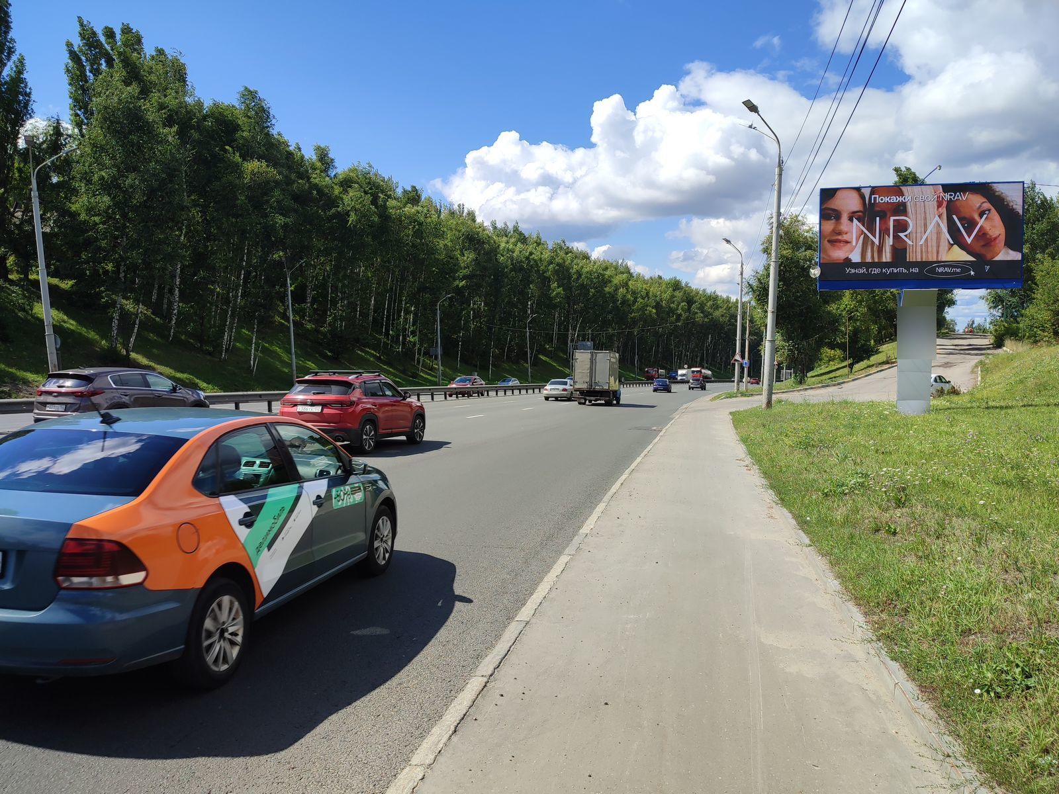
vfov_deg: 56.8
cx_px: 530
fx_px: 734
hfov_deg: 71.6
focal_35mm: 24
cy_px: 397
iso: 50
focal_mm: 5.89
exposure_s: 1/800
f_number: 1.89
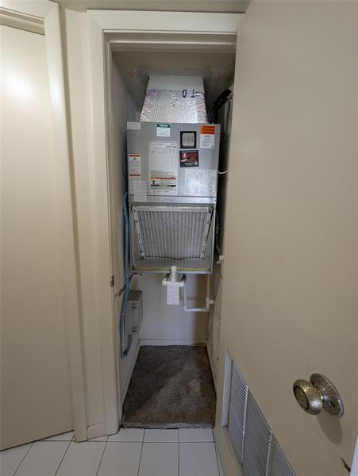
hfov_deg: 94.6
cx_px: 179
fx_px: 165
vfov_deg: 110.5
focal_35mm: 12
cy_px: 238
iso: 66
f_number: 1.95
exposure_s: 1/23.8
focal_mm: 2.23
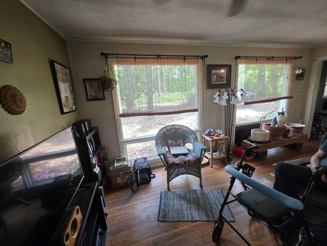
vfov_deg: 89.9
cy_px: 123
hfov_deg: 106.2
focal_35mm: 13
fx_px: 123
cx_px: 164
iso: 320
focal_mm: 2.2
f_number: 1.9
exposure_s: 1/120
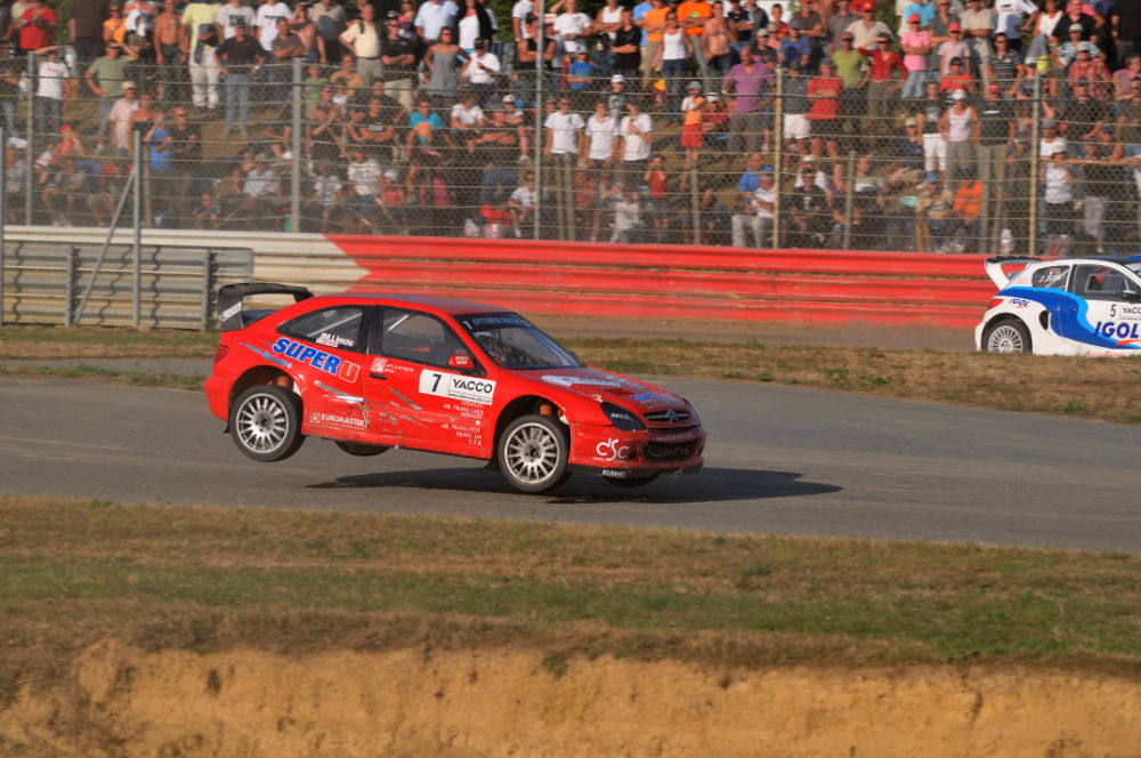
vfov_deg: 3.5
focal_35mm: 390
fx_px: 12345
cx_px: 570
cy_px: 379
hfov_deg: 5.3
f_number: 7.1
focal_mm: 260
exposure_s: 1/800
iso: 200
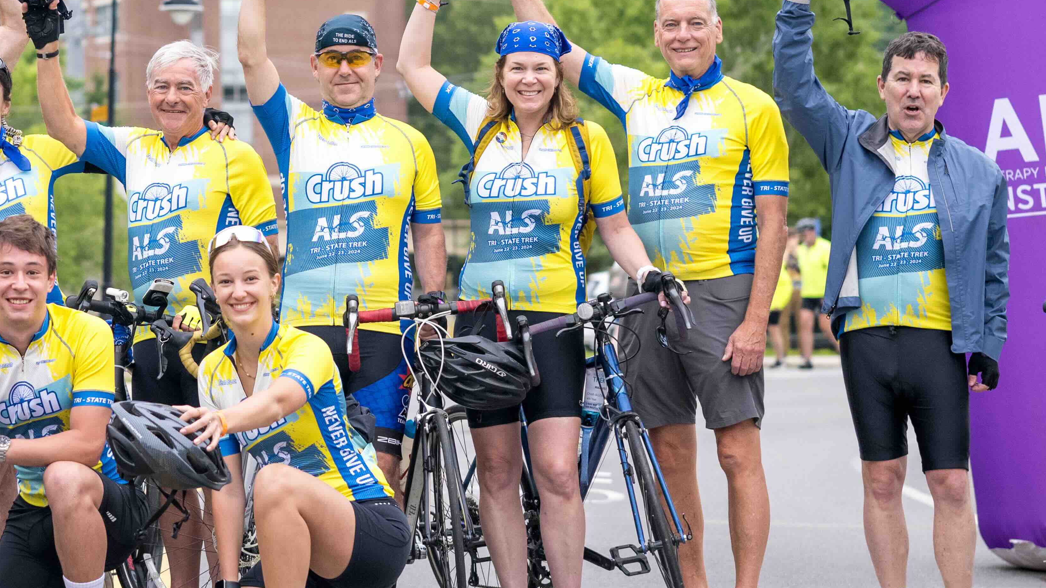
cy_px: 120
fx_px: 3550
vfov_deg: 9.5
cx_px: 111
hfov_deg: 16.5
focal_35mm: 128
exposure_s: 1/400
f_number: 2.2
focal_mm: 50
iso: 500
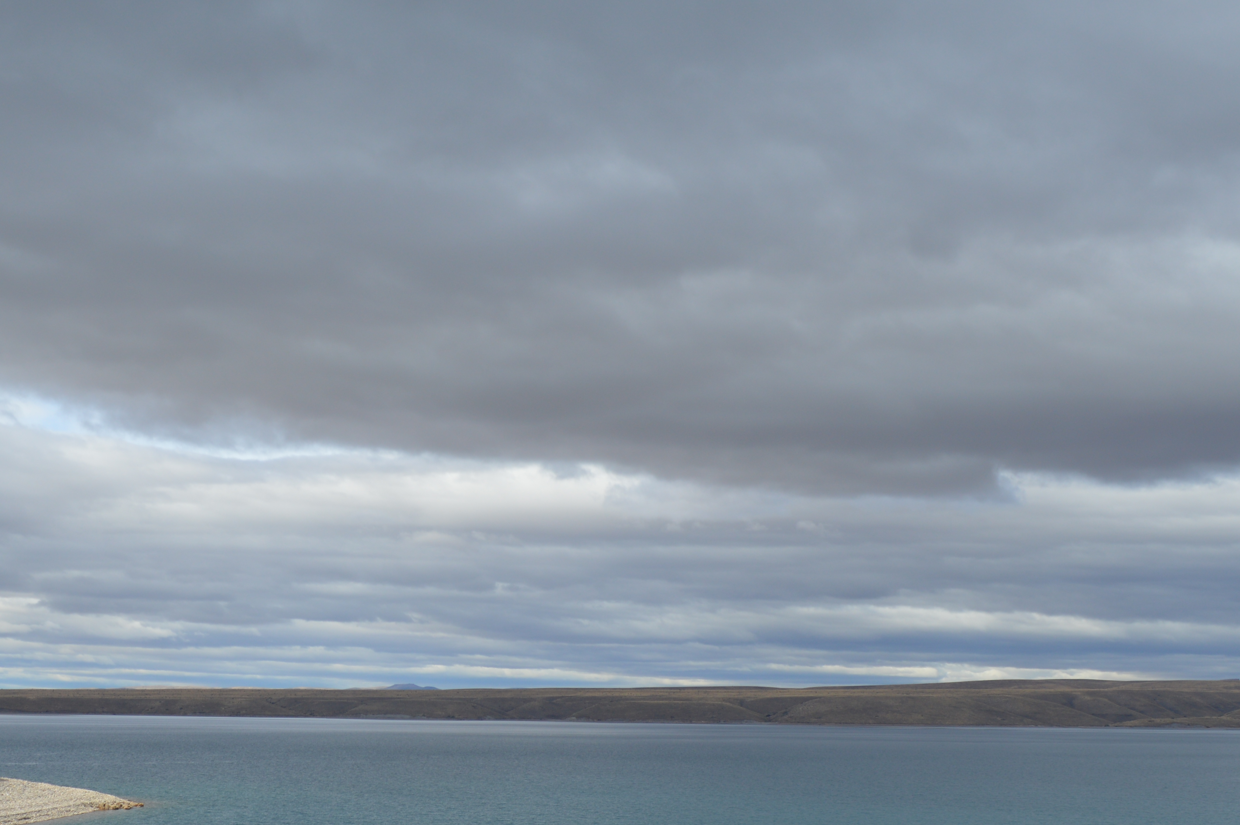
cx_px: 411
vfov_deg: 26.1
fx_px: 1755
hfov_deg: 38.5
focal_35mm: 51
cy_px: 614
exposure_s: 1/250
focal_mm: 20
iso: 100
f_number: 8
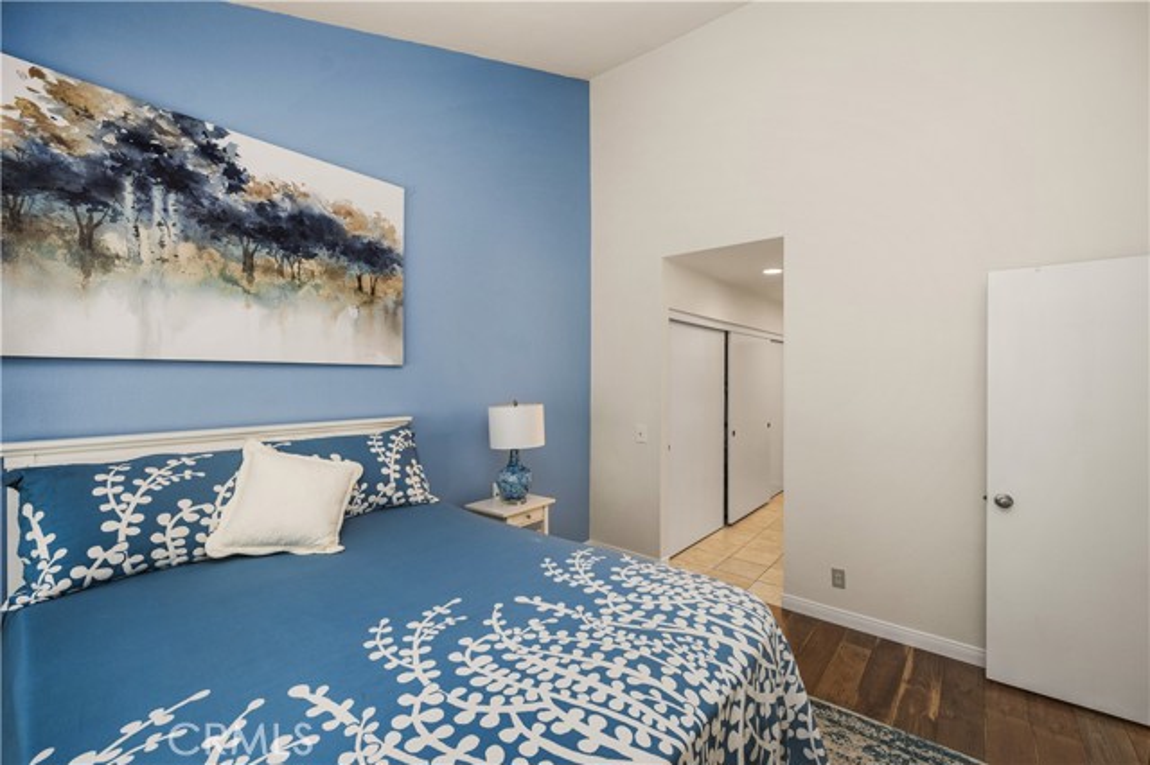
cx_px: 575
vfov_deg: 81.1
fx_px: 447
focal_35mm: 14
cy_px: 382
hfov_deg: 104.3
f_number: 5.6
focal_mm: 14
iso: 100
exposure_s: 1/10
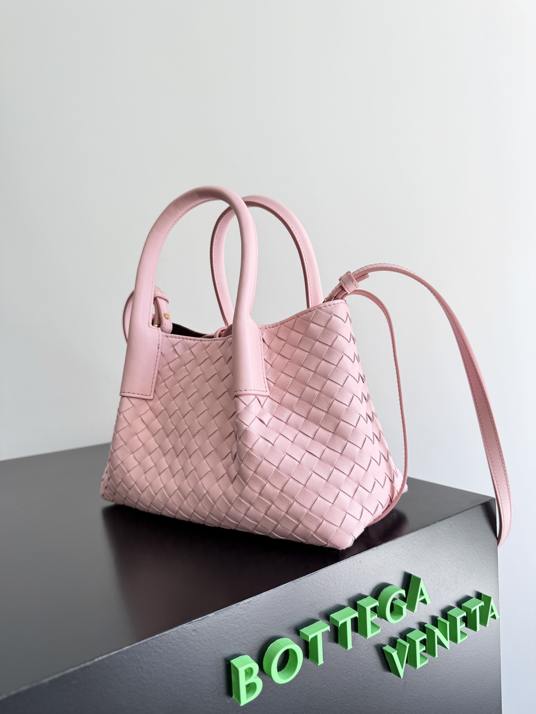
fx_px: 495
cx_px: 268
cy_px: 357
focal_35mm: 24
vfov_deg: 71.6
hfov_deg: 56.8
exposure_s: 1/144
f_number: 1.78
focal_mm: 6.76
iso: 50
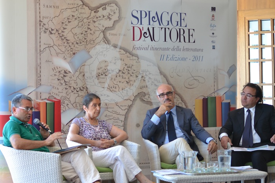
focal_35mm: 105
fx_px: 802
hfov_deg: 19.5
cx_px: 138
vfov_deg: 13.0
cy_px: 92
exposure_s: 1/125
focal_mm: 70
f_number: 4
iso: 400
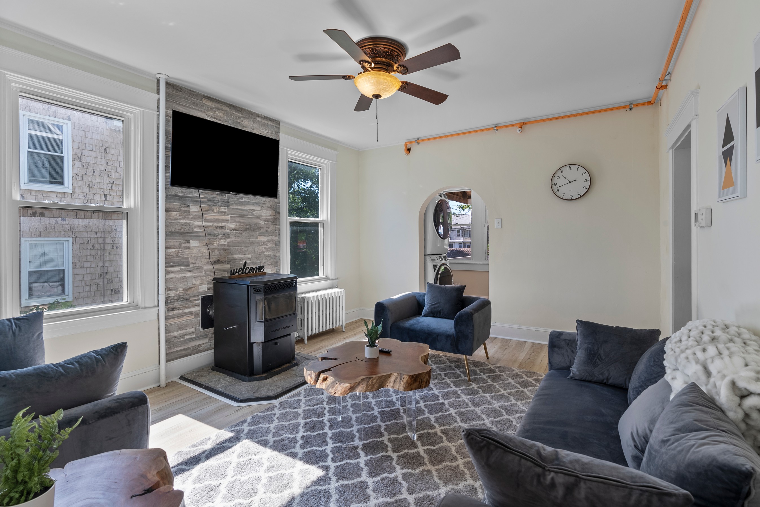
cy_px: 254
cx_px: 380
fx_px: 338
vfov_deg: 73.8
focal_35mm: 16
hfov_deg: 96.7
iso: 100
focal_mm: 16
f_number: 8
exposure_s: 1/3
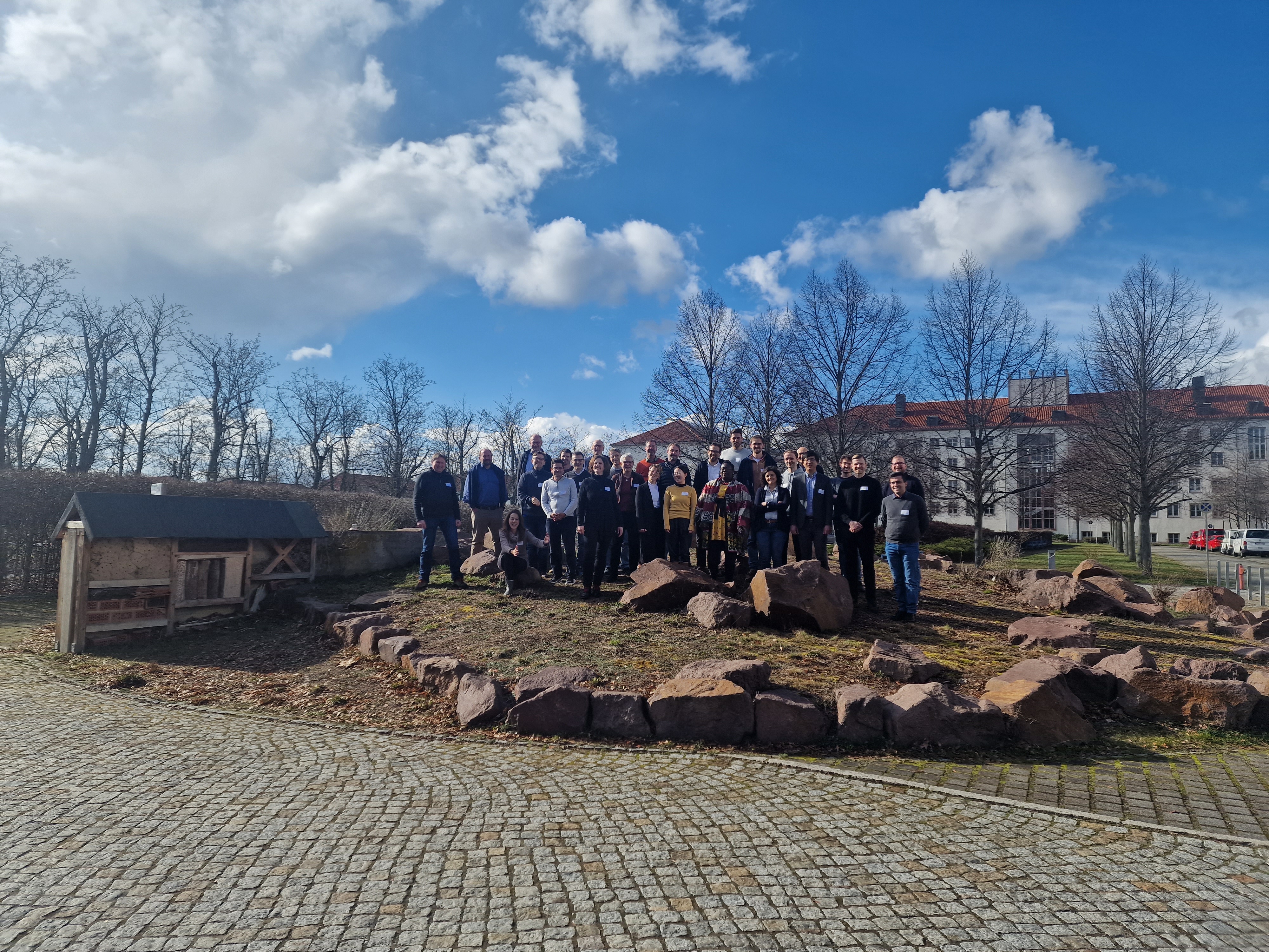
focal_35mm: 23
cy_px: 476
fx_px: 843
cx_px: 634
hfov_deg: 73.9
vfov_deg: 58.9
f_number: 1.8
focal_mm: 6.4
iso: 50
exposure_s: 1/1420
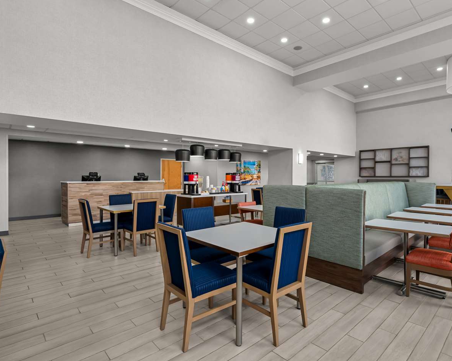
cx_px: 247
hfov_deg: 83.1
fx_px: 254
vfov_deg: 70.9
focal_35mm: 19
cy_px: 180
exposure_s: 1/3
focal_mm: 16
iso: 320
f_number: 11
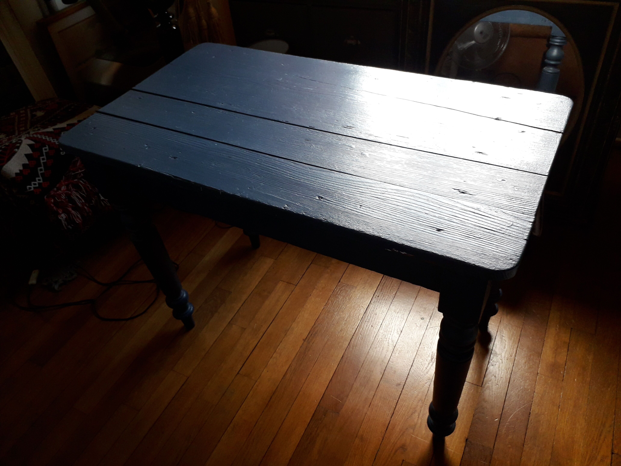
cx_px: 310
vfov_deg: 51.4
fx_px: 484
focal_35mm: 27
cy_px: 233
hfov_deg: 65.3
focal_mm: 3.6
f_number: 1.9
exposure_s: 1/50
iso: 100
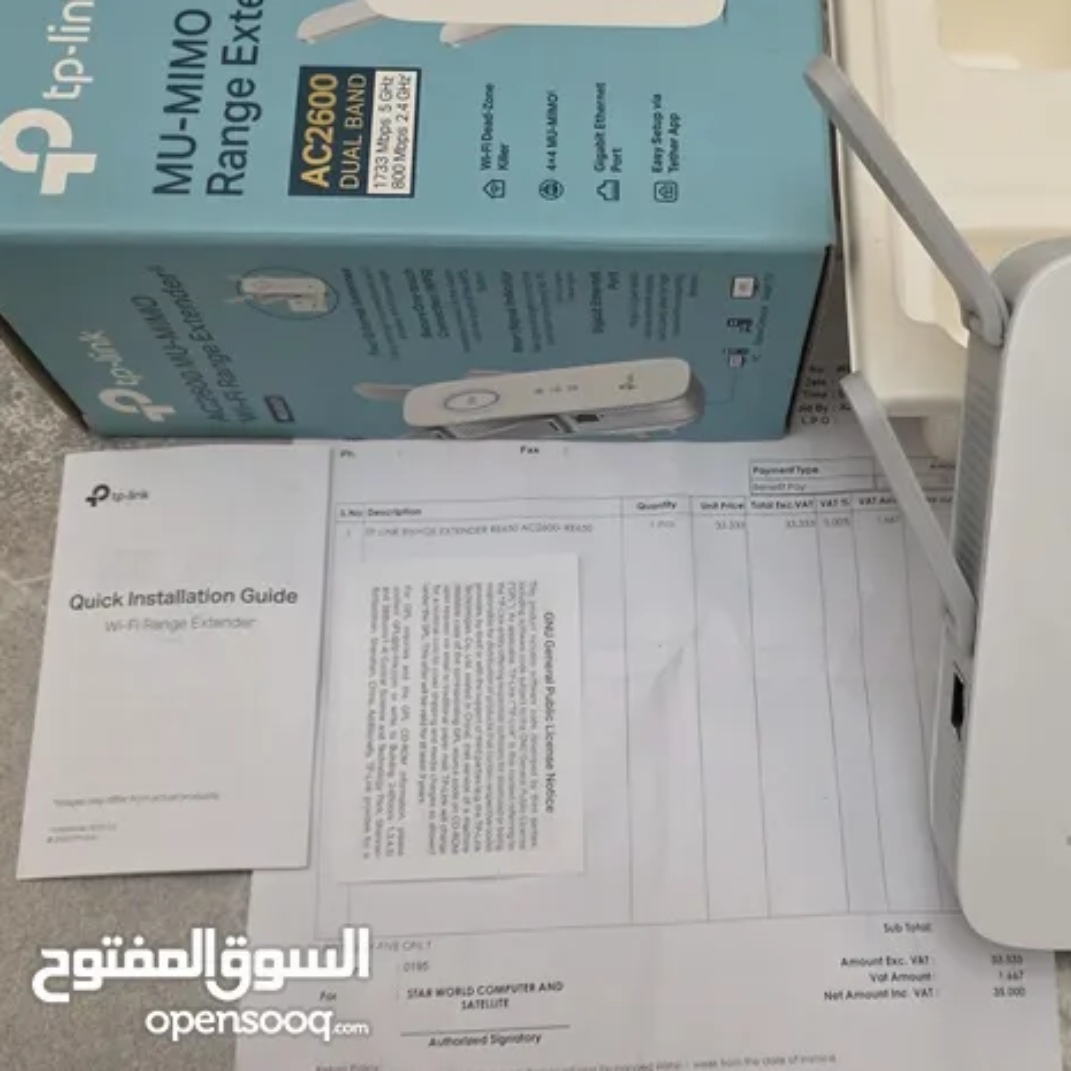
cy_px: 544
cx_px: 714
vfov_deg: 57.3
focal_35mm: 28
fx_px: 980
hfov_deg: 56.1
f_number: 1.7
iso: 80
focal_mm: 6.3
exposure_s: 1/100
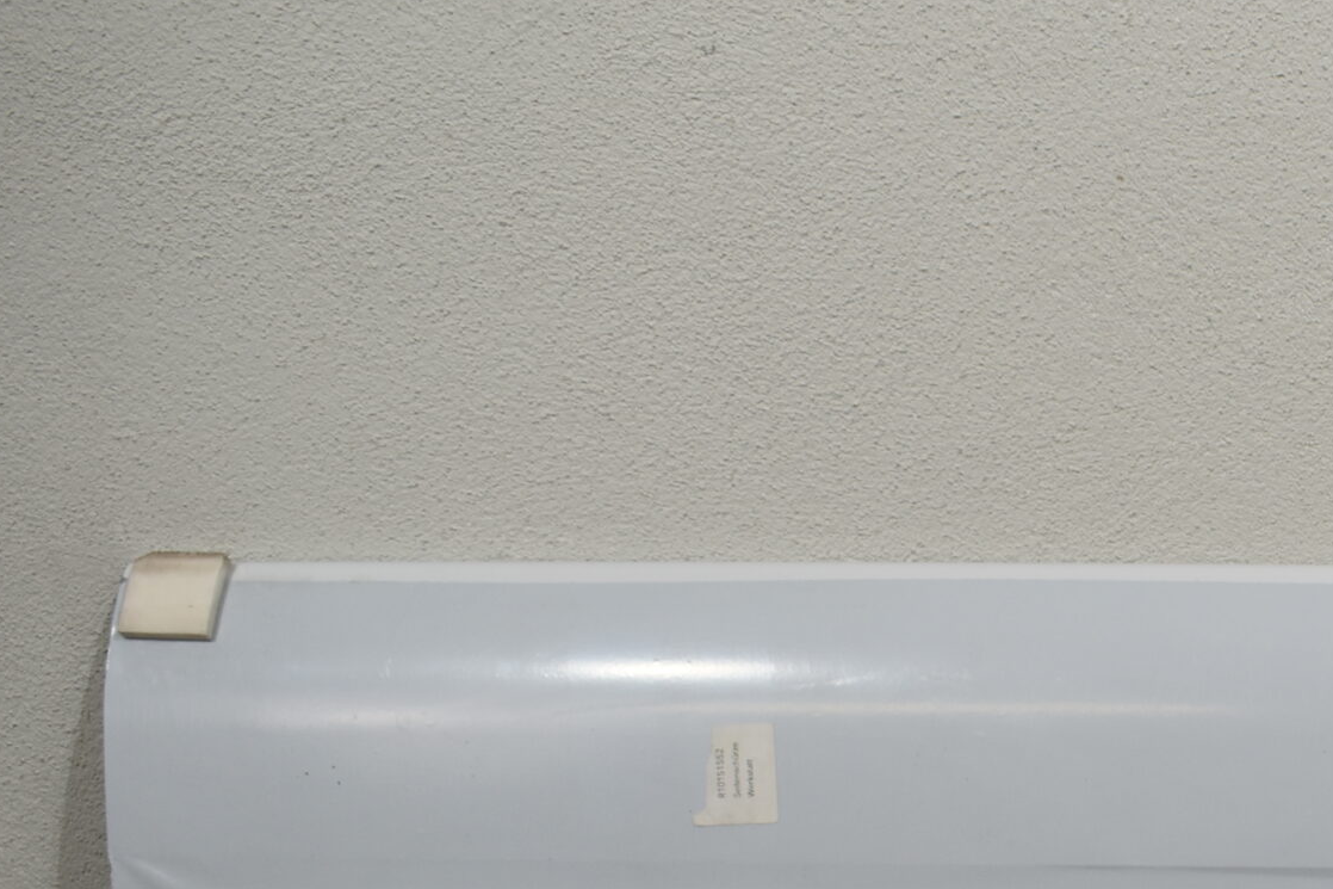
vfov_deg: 18.3
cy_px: 935
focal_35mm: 72
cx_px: 1493
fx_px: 2671
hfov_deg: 25.8
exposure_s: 1/125
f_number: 5.6
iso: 360
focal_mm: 21
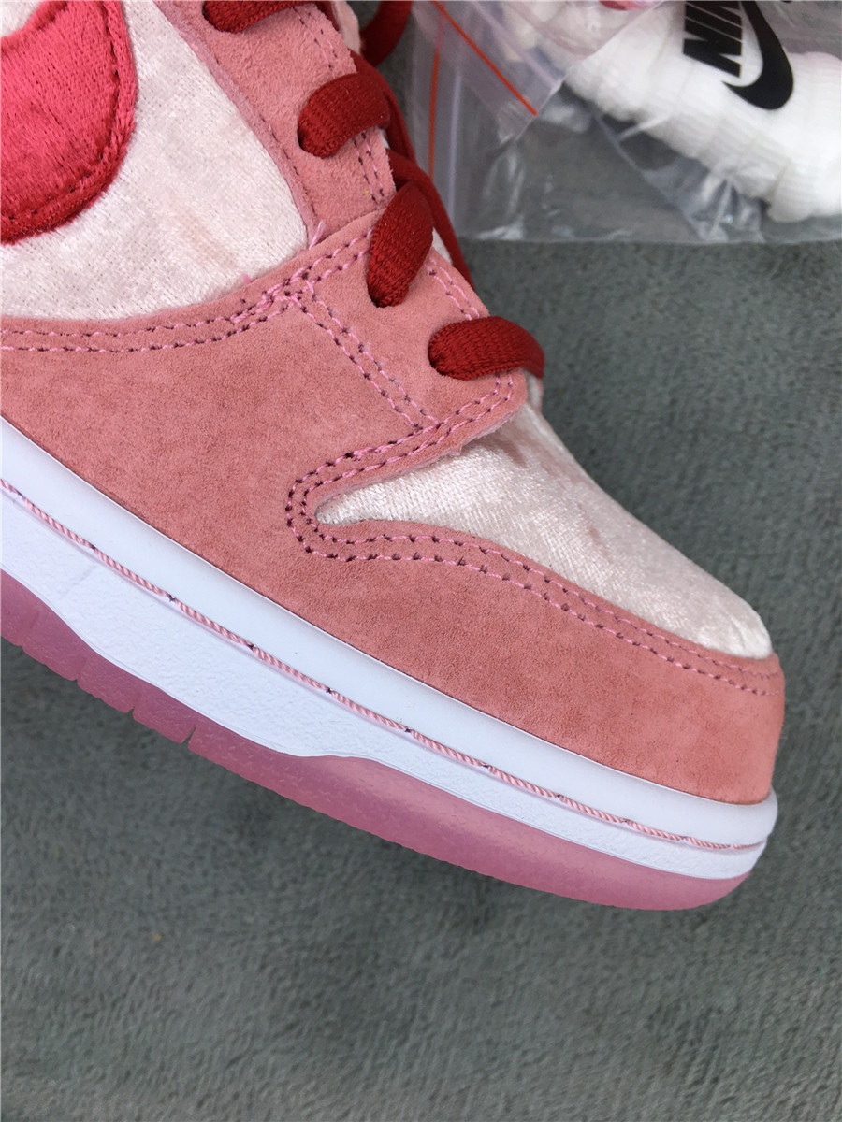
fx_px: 941
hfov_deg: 48.2
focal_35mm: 29
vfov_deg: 61.7
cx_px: 421
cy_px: 561
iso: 32
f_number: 2.2
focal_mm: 4.15
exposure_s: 1/100
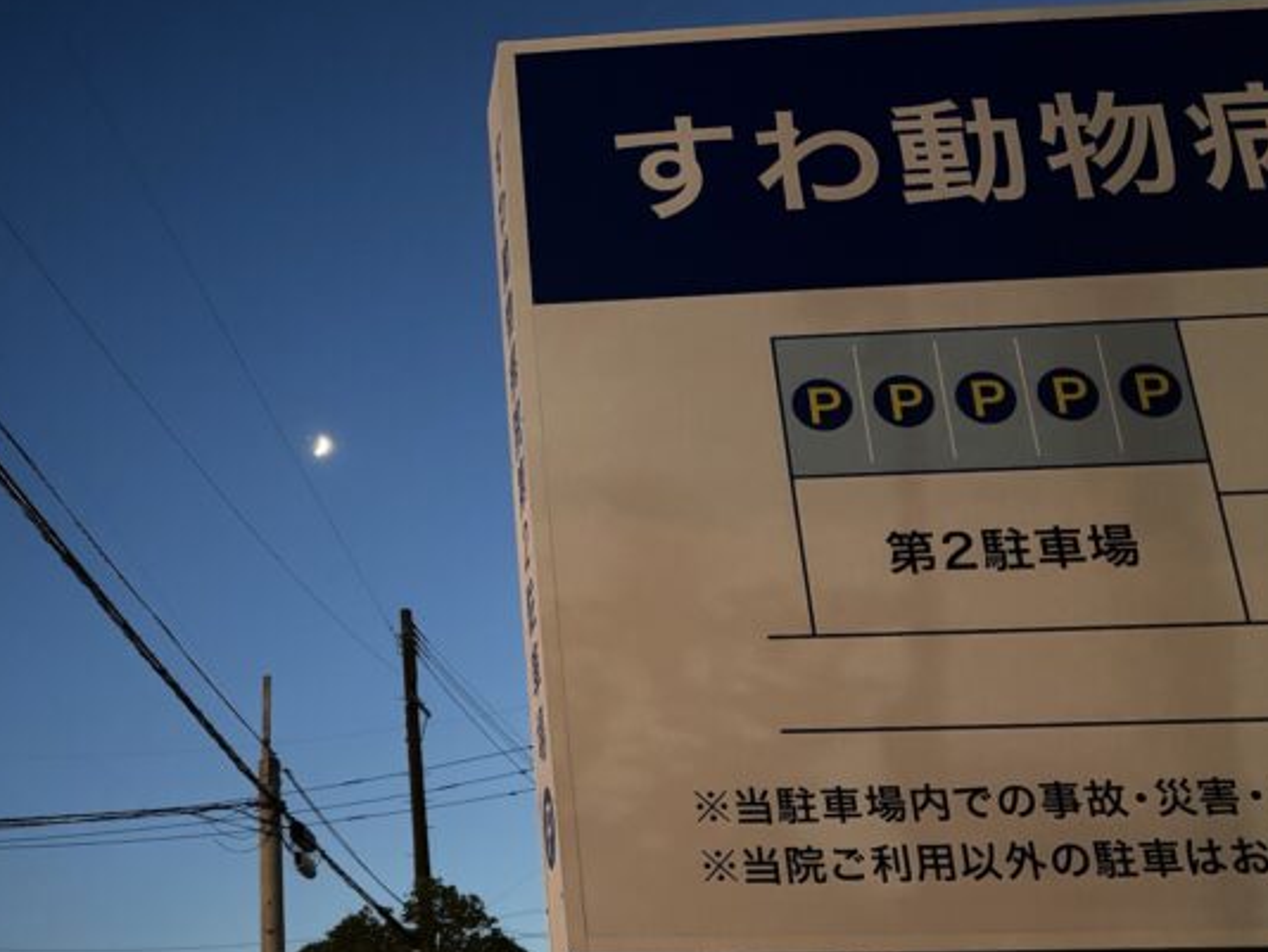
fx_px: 1686
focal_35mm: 46
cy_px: 544
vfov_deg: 31.5
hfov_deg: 39.5
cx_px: 237
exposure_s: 1/29
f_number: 1.78
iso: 1600
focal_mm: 6.76
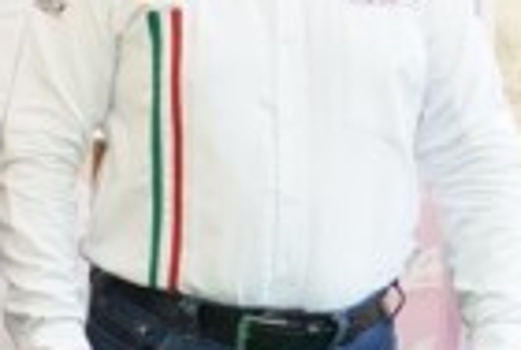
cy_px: 74
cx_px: -447
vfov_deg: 8.9
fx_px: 2233
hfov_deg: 12.1
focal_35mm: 154
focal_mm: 24
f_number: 4
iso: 1250
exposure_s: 1/125
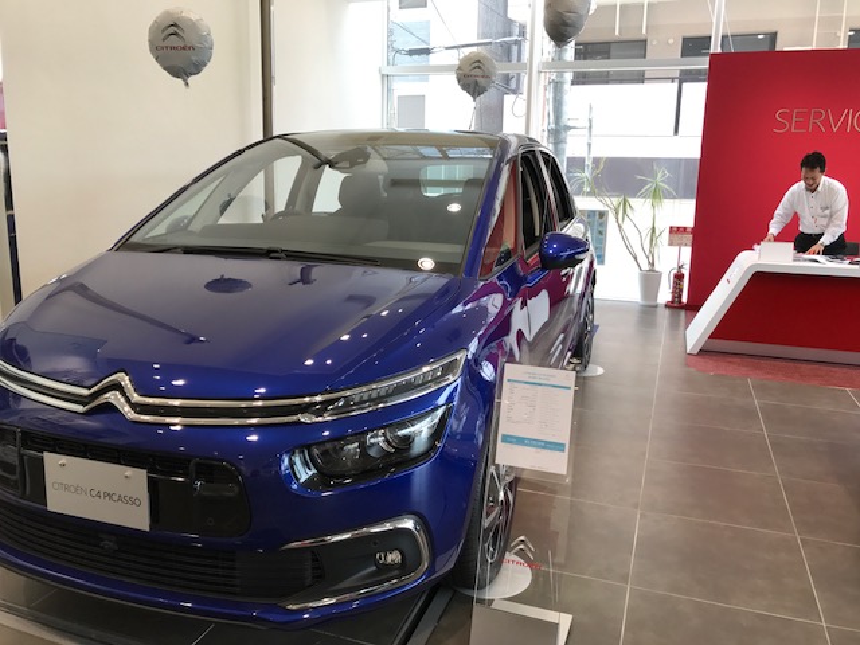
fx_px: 696
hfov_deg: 63.4
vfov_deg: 49.7
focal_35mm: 28
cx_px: 430
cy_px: 322
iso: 25
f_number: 1.8
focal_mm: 3.99
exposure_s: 1/120
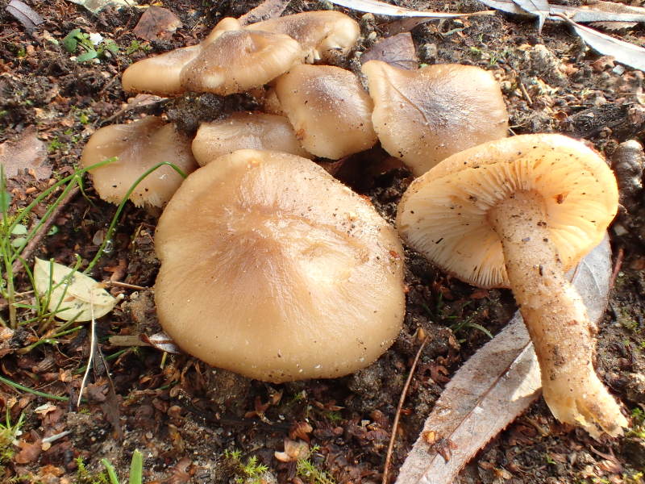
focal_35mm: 30
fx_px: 559
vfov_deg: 46.8
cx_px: 322
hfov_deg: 60.0
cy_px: 242
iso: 250
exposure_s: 1/125
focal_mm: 5.5
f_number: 3.2
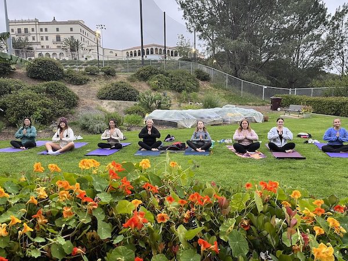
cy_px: 130
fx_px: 261
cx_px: 174
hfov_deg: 67.3
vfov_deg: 53.1
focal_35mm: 26
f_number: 1.6
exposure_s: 1/60
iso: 125
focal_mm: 5.1
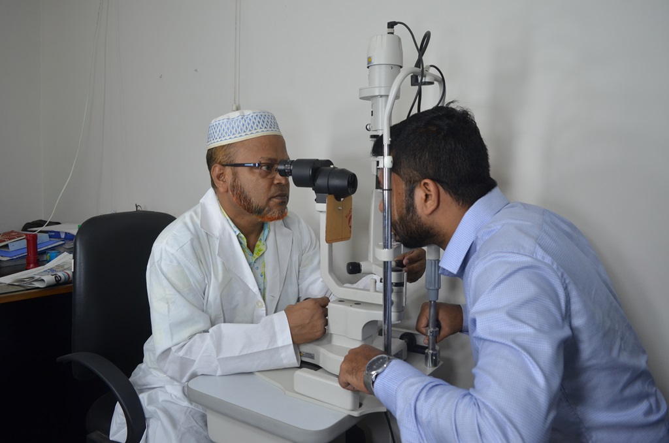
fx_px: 501
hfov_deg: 67.5
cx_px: 334
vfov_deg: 47.7
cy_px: 222
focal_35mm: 27
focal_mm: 18
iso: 400
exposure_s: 1/125
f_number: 5.6
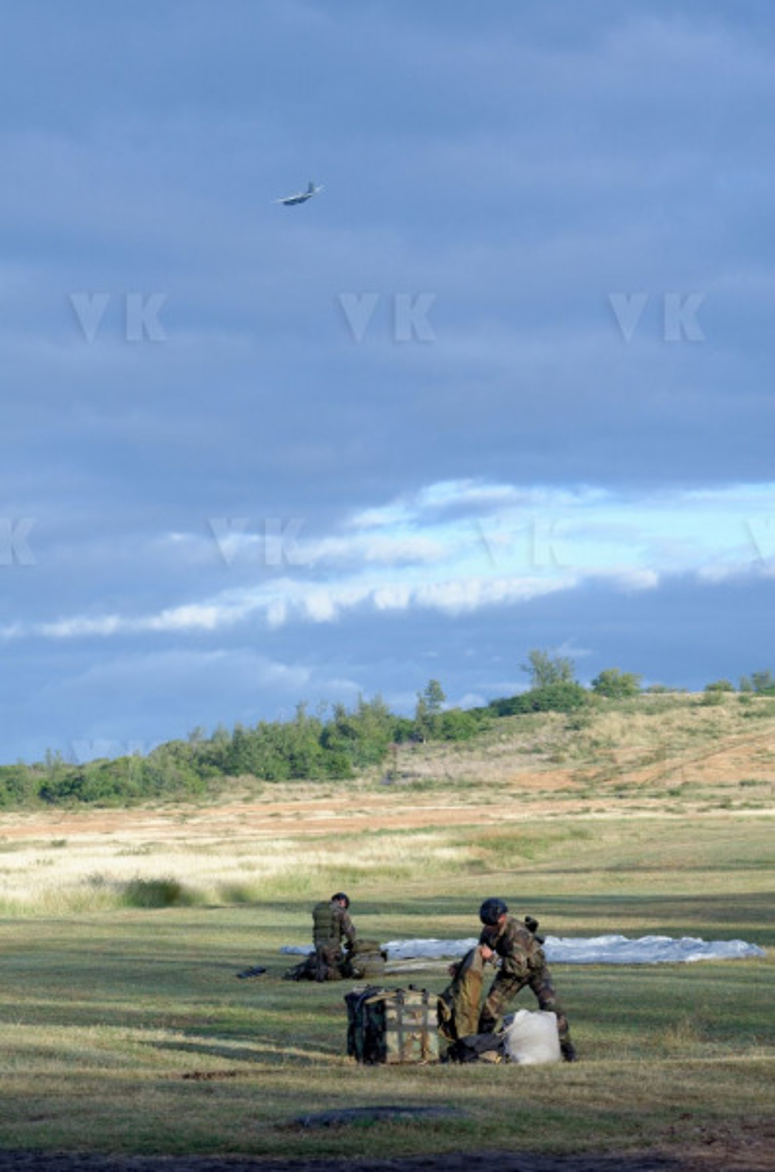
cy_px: 586
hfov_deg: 13.0
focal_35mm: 105
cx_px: 388
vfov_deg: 19.5
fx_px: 3408
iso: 800
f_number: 8
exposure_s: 1/500
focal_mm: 70
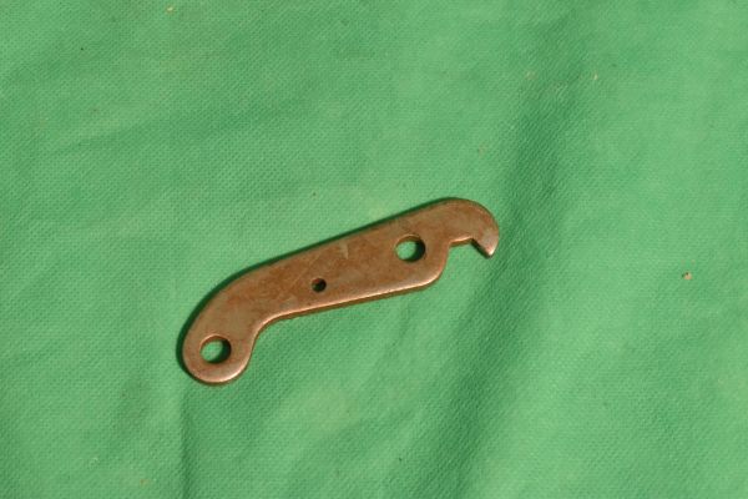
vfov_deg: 16.6
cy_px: 250
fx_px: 1714
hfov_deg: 24.6
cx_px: 374
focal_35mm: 82
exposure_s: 1/100
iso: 2800
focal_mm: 55
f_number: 16
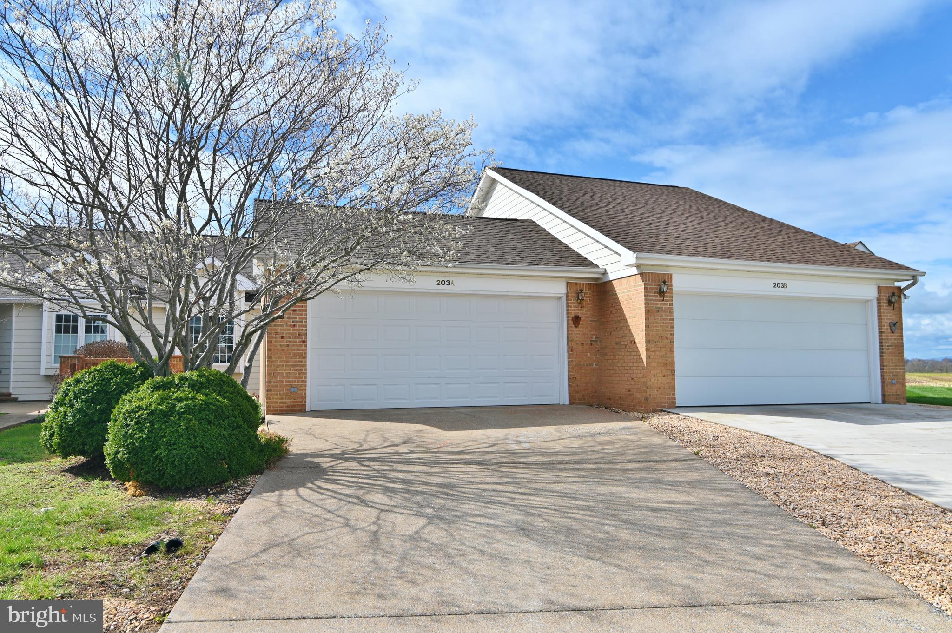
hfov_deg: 71.6
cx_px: 476
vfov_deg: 51.2
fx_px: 661
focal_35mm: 25
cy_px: 316
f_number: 8
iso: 100
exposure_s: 1/500
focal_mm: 25
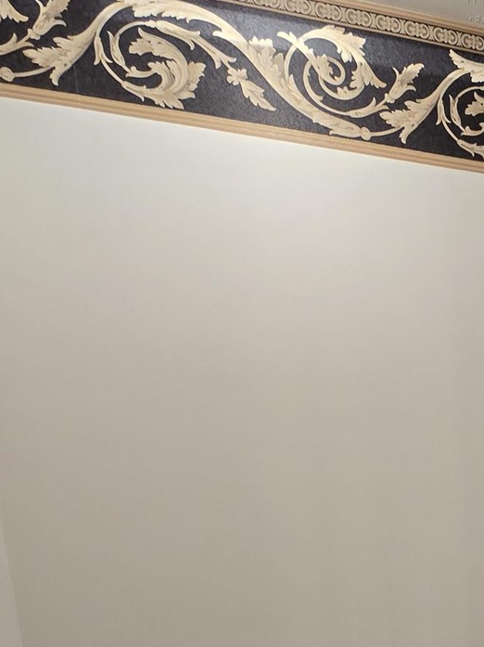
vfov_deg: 35.1
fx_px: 802
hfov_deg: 25.2
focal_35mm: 43
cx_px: 731
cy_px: 769
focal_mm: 2.2
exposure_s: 1/60
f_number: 2.2
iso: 125
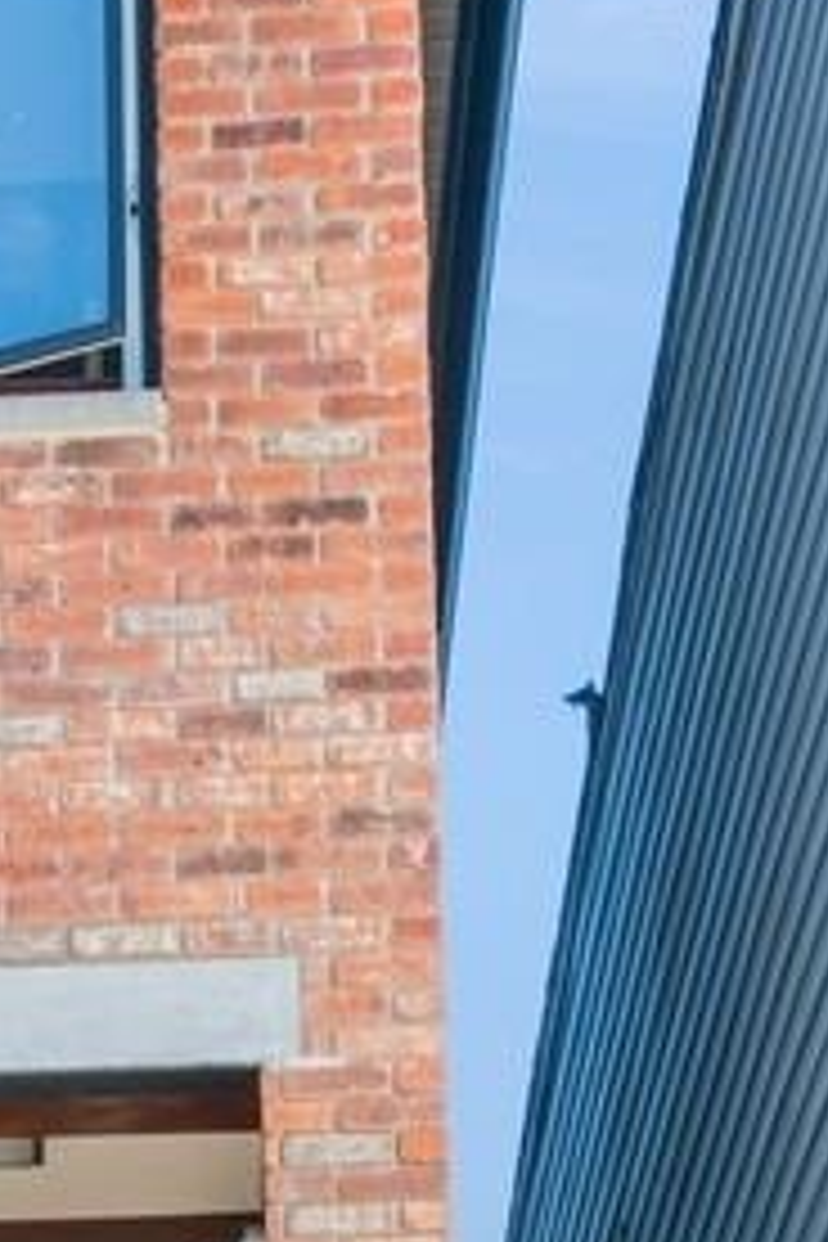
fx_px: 3795
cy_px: 1732
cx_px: -1276
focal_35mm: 110
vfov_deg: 17.2
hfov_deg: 10.4
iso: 200
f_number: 11
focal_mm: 19
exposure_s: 1/30
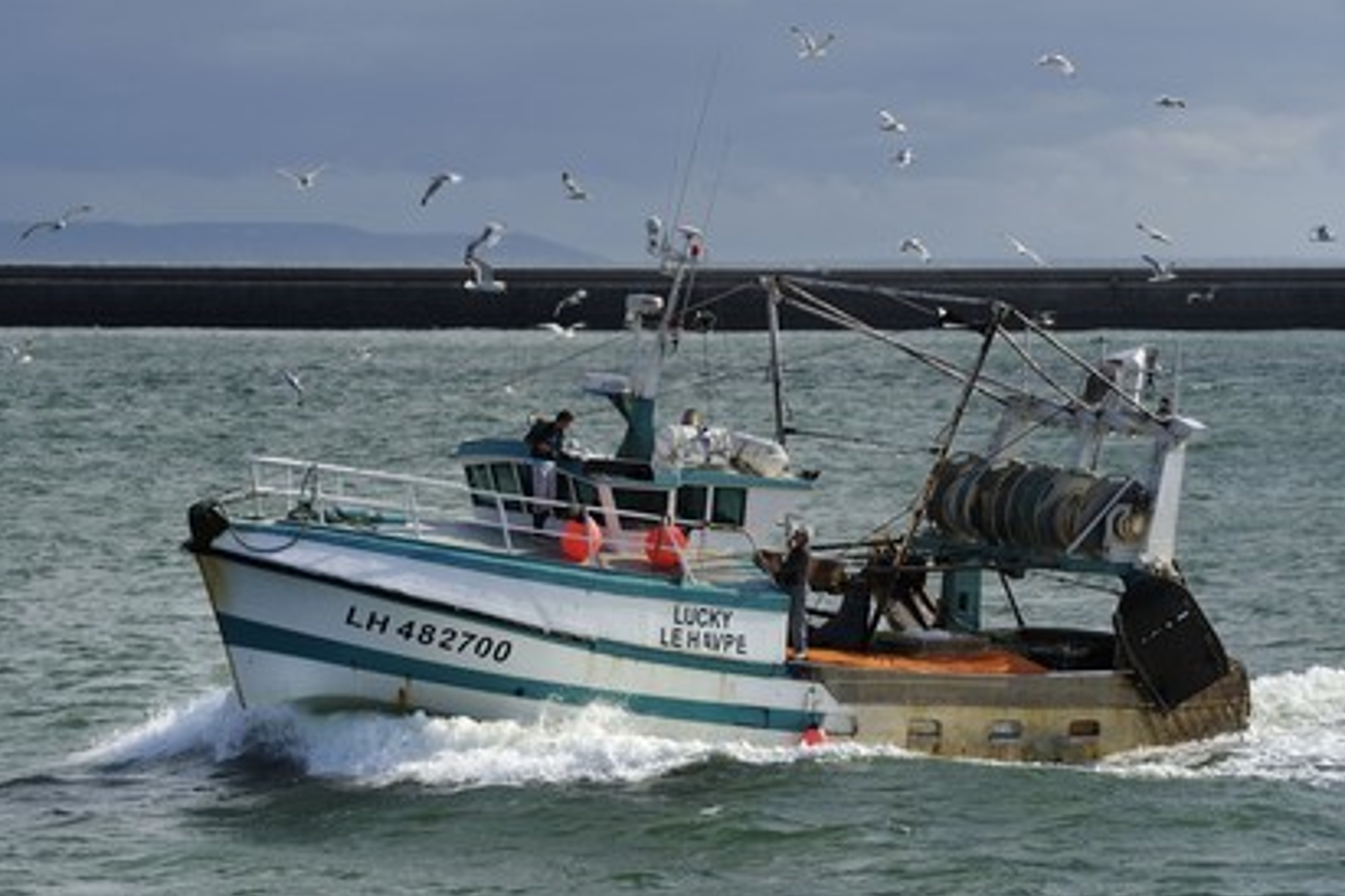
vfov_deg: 7.5
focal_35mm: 184
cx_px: 671
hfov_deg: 11.2
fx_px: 6874
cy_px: 451
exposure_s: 1/400
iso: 200
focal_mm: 180
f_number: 9
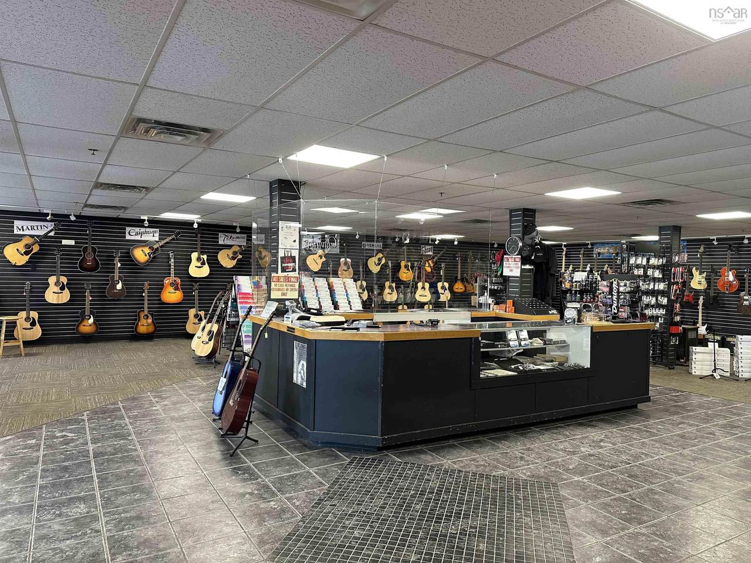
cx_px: 376
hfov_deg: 71.6
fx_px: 521
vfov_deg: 56.8
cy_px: 282
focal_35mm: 24
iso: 250
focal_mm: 6.86
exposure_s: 1/60
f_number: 1.78
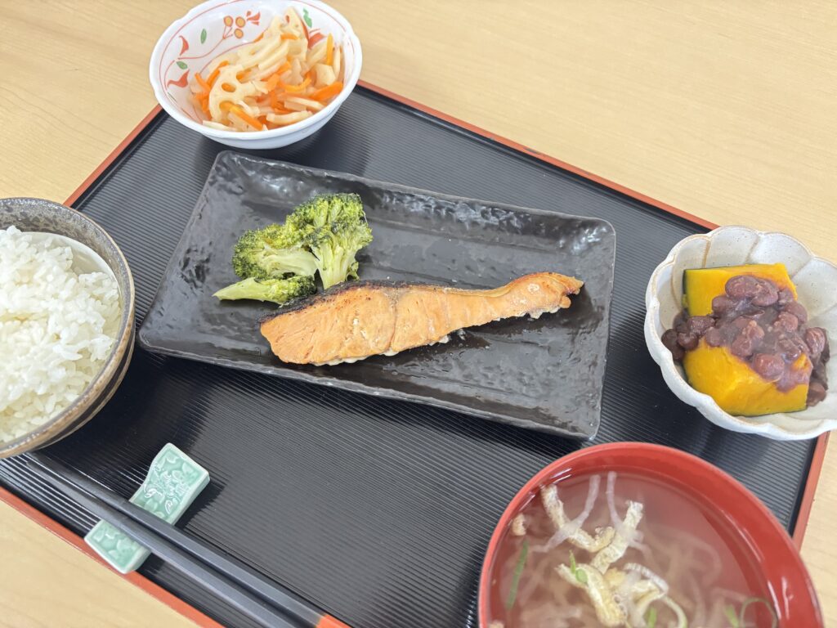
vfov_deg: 53.1
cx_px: 418
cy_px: 314
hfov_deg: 67.3
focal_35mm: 26
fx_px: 629
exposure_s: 1/60
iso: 500
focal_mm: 5.96
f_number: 1.6
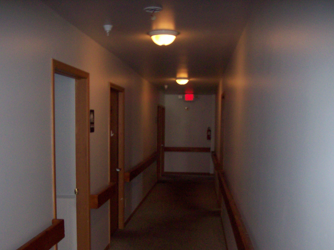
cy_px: 145
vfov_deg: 34.3
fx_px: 405
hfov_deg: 44.7
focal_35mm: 42
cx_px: 146
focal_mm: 6
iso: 140
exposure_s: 1/64
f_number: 2.7
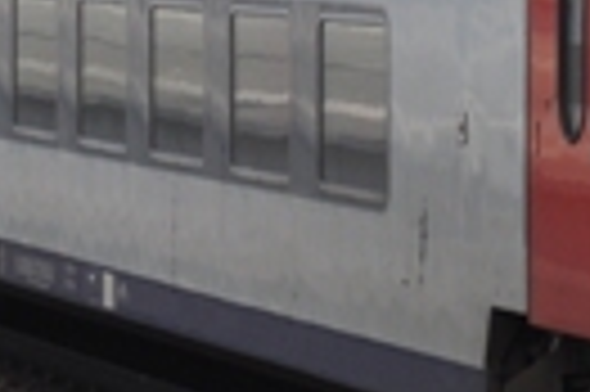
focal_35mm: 440
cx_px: 572
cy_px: -61
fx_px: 7202
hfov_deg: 4.7
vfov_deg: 3.1
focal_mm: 48
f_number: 5.6
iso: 400
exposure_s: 1/1500
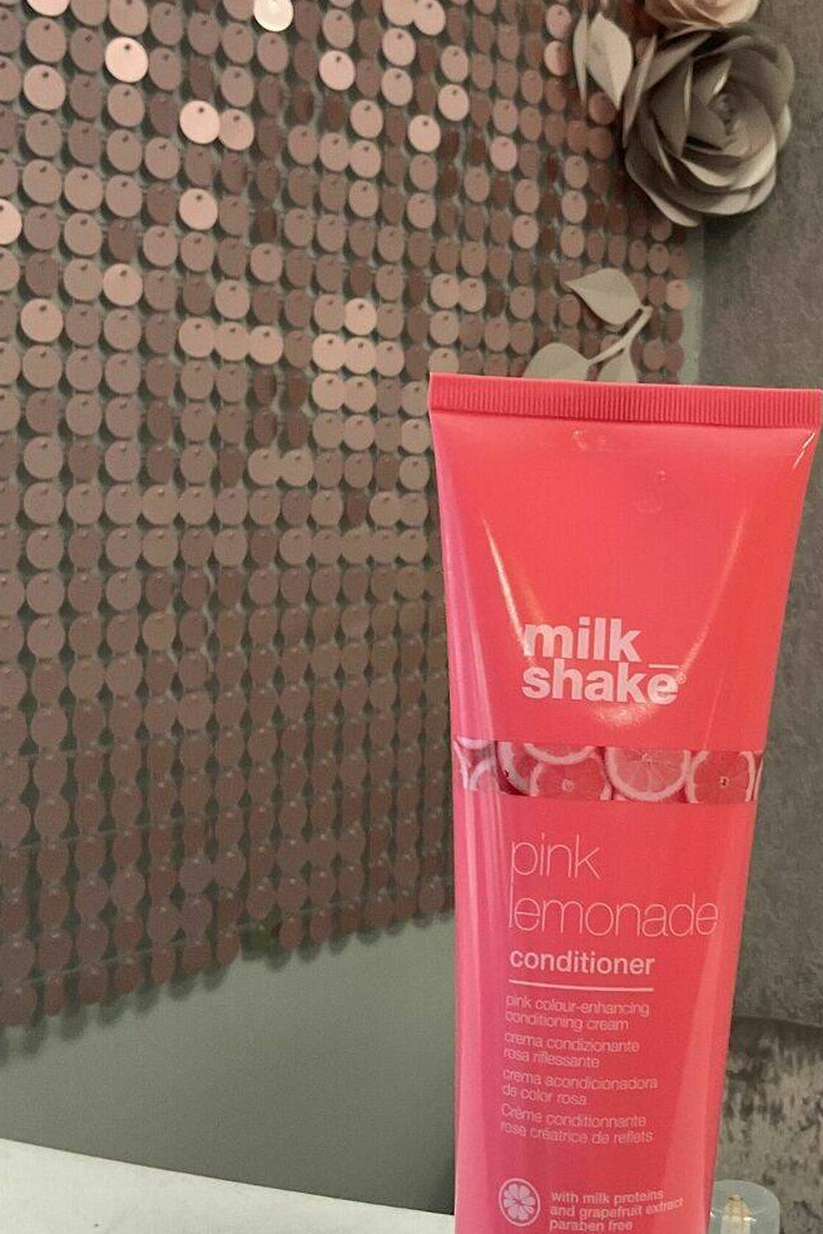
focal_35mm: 49
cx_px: 635
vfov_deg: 40.3
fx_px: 1680
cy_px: 615
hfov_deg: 27.1
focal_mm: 3
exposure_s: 1/60
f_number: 1.8
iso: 100
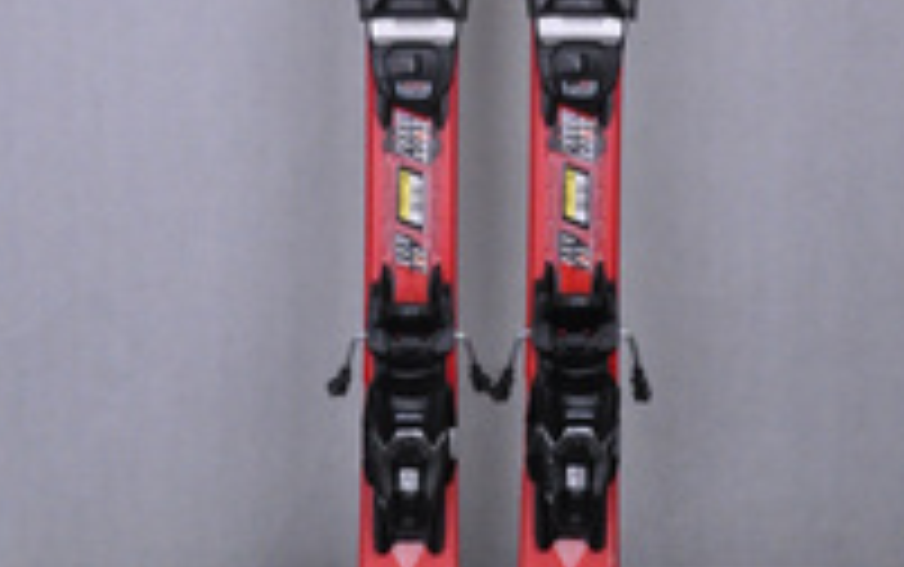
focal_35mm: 82
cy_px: 36
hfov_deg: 25.2
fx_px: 2022
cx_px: 492
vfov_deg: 15.7
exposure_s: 1/125
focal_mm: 24
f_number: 9.5
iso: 3200
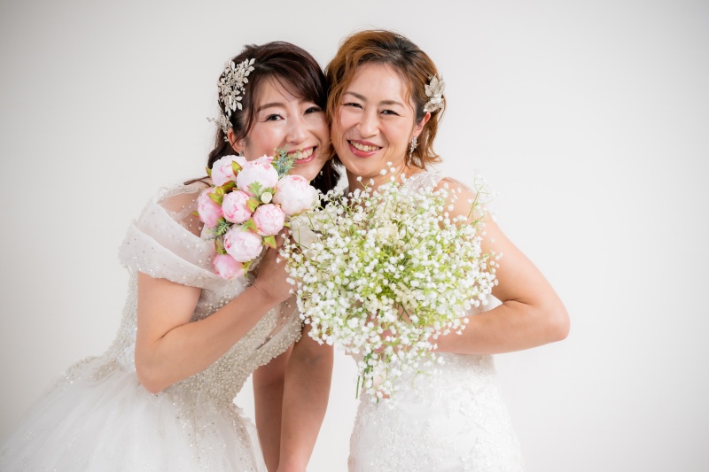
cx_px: 354
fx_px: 1949
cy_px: 236
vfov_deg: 13.8
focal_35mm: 99
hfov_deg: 20.6
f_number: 4
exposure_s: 1/80
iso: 400
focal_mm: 99
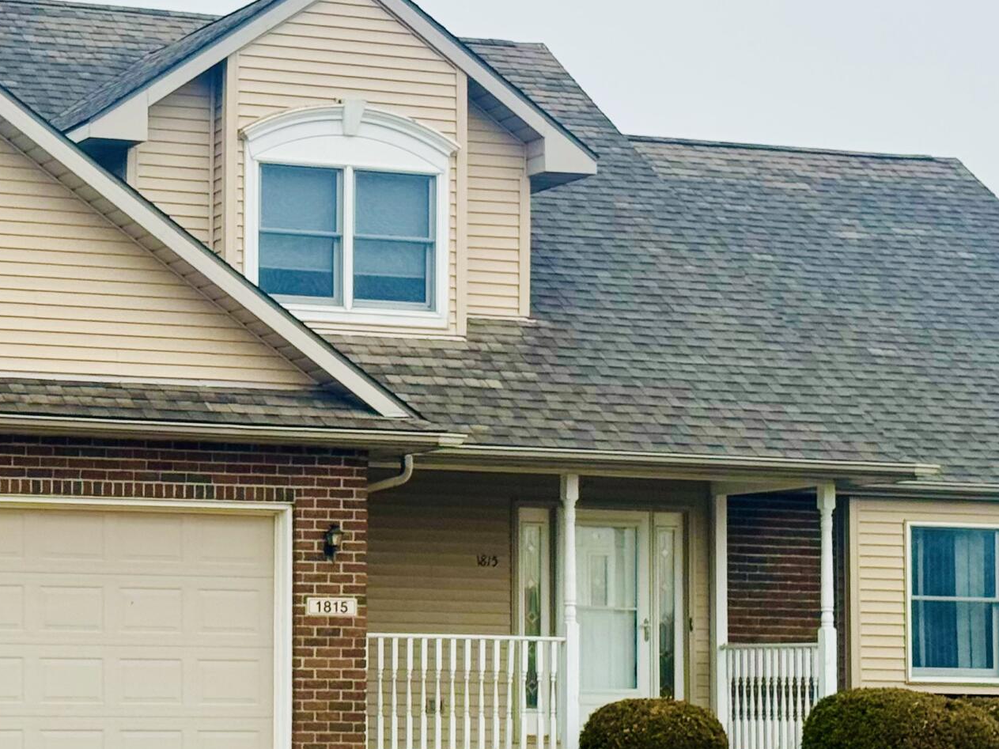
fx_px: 3290
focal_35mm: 114
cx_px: 124
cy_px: 446
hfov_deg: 17.1
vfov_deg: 13.0
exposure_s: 1/2513
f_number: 1.78
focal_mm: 6.76
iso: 64
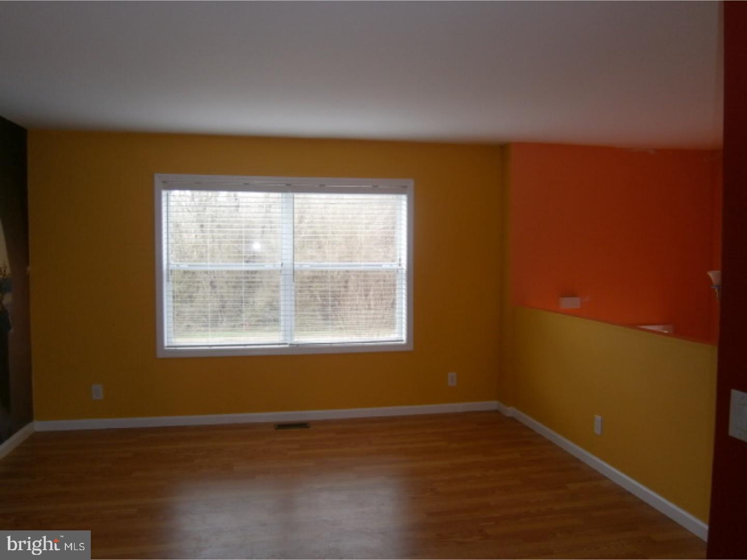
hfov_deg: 67.3
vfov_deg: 53.1
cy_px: 280
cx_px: 374
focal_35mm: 26
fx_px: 561
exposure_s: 1/30
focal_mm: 4.7
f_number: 2.8
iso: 125
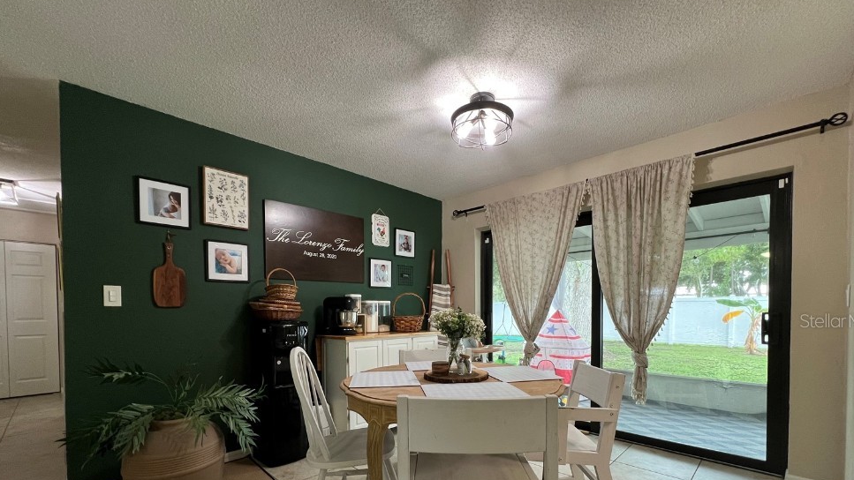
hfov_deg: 103.0
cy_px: 320
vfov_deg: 68.5
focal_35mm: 15
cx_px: 431
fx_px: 340
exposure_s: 1/60
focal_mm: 1.57
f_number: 1.8
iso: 200
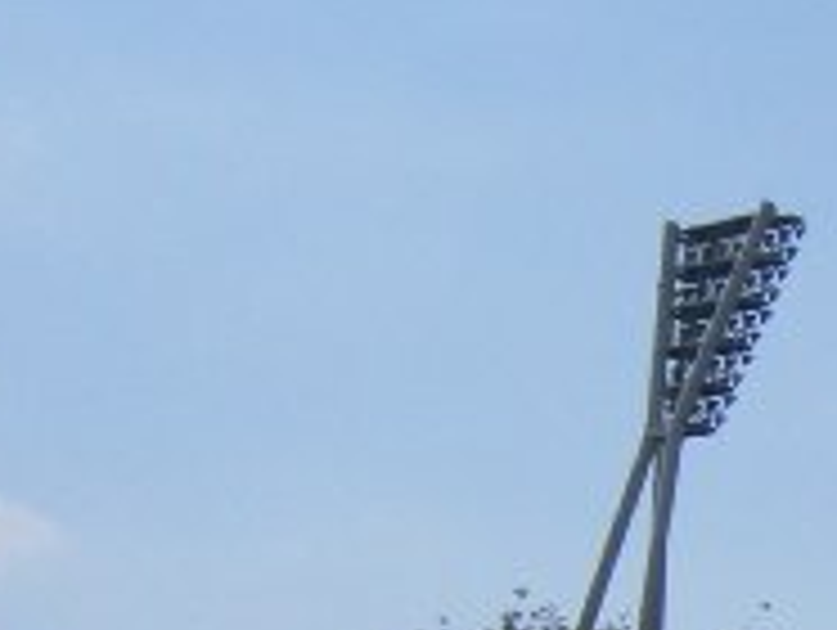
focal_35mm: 150
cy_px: 781
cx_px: 1530
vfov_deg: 9.8
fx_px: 3632
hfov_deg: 12.0
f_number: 8.3
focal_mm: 5.5
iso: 80
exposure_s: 1/500
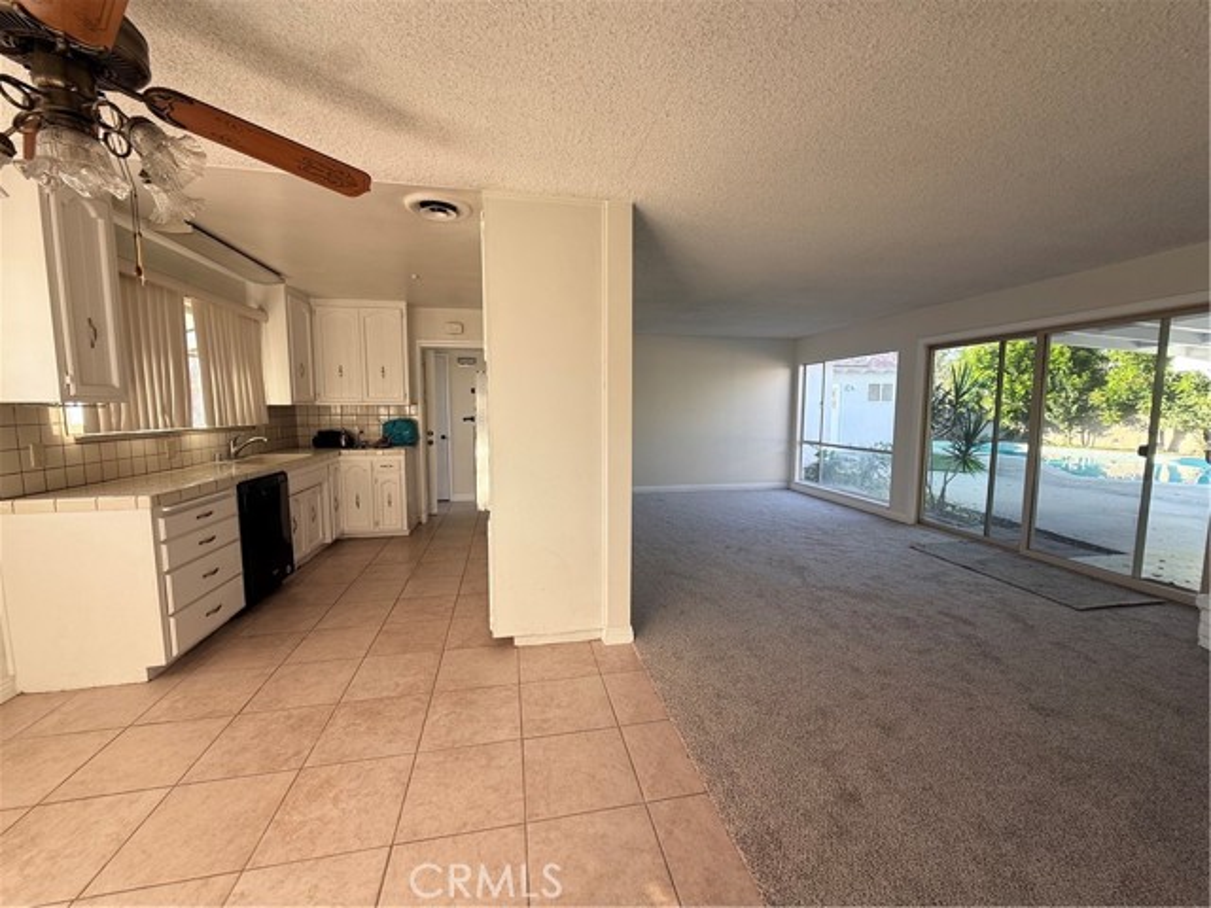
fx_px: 490
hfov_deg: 102.1
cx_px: 606
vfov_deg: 85.7
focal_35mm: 14
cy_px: 454
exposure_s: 1/99
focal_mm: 2.22
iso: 50
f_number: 2.2
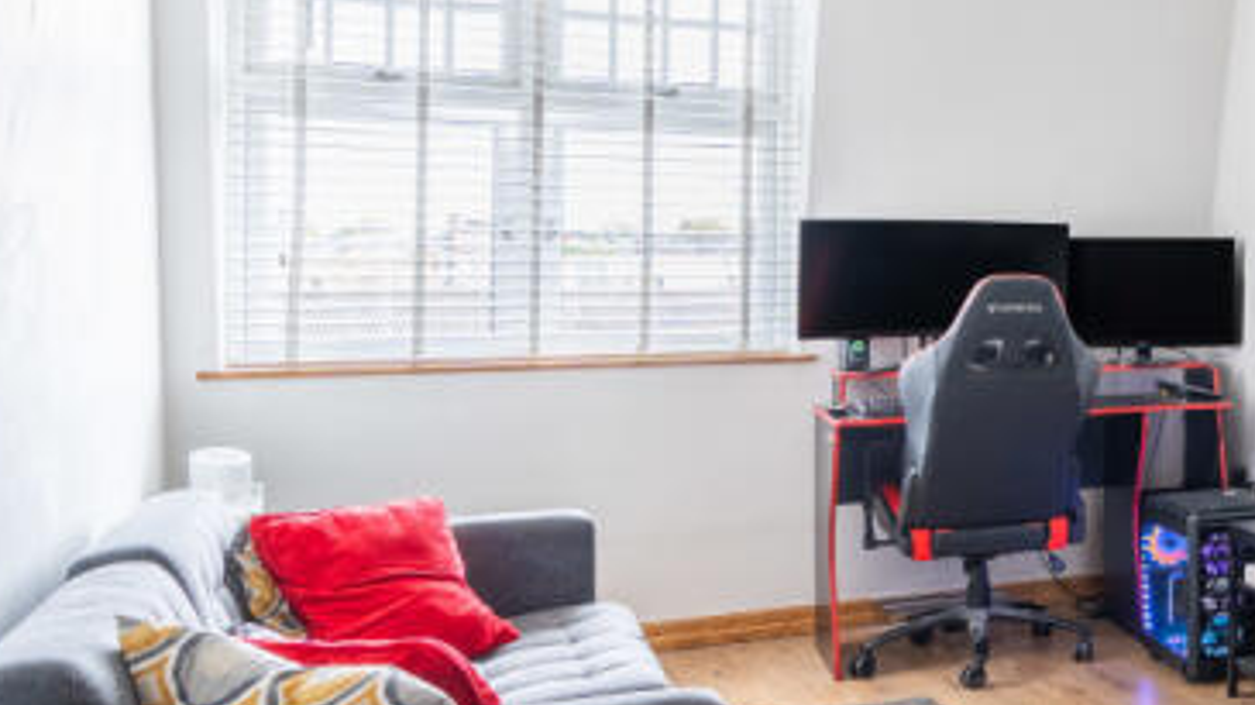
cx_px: 1516
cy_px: 330
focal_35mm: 47
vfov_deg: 25.4
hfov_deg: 34.6
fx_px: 1563
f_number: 8
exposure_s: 1/10
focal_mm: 16
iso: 100
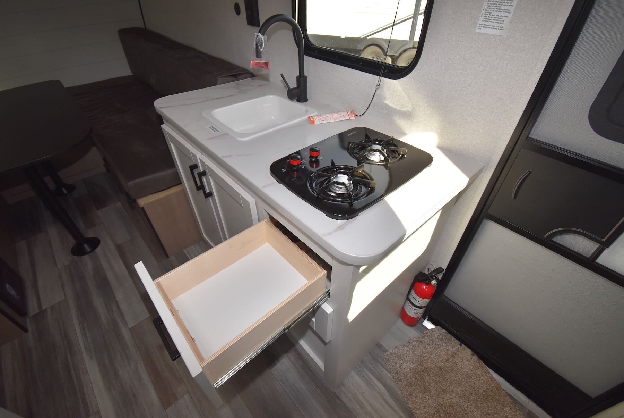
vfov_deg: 77.5
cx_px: 312
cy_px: 209
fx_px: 260
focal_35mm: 15
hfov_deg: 100.3
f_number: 5.6
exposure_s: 1/125
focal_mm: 10
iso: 450
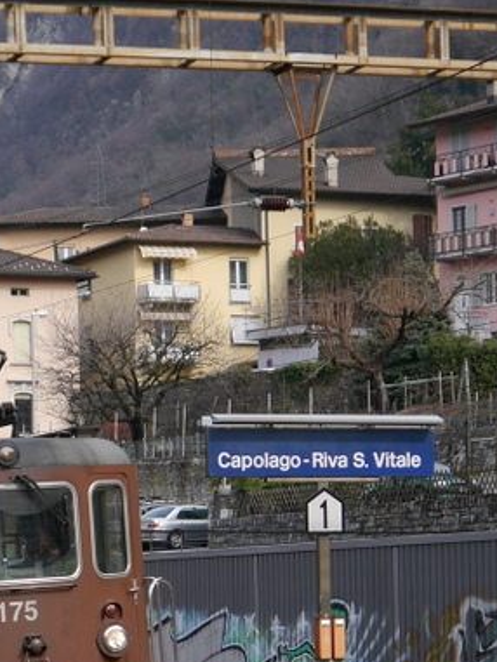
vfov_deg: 13.0
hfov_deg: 9.7
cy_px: 599
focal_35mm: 150
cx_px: -115
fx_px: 2870
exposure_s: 1/400
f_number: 5
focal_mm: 26
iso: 160
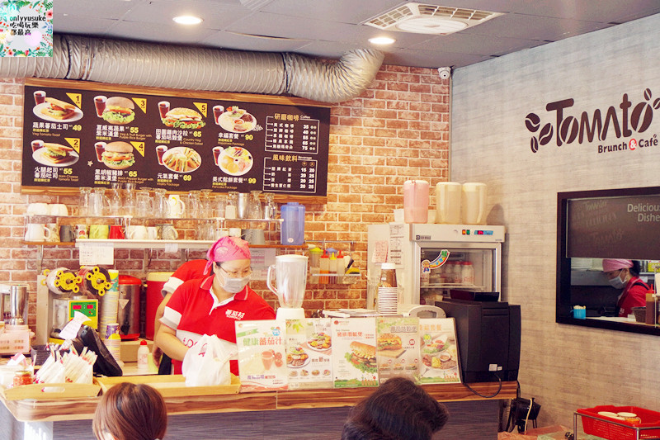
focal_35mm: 54
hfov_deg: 36.9
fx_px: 990
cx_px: 330
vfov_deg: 25.0
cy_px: 220
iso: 800
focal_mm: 20
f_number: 5
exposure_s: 1/15
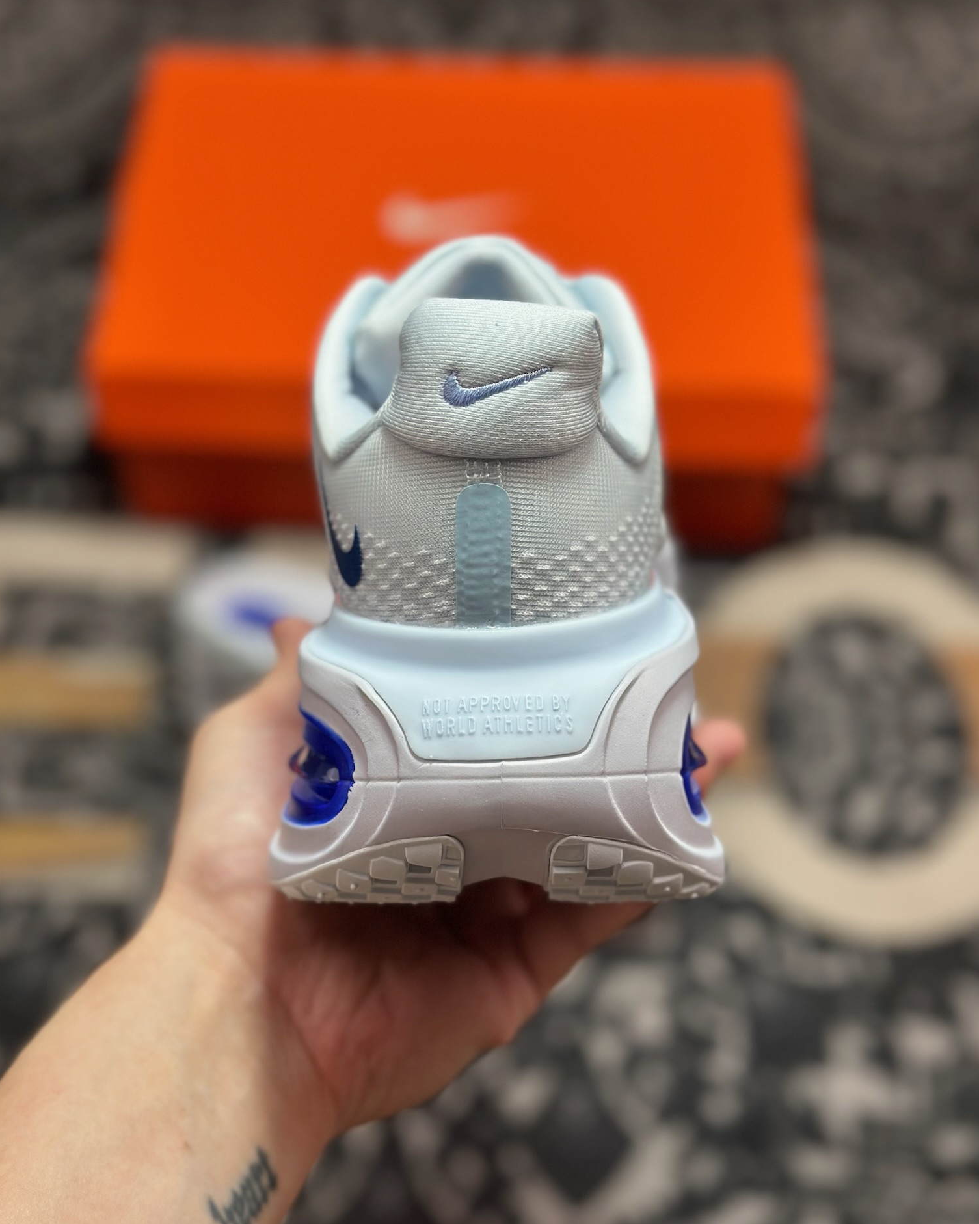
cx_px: 485
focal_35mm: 51
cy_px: 569
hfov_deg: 29.7
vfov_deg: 36.6
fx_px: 1847
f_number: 1.78
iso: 80
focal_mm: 6.86
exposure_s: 1/745
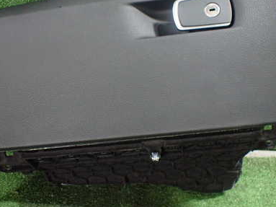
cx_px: 117
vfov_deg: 30.8
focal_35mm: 47
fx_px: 375
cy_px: 95
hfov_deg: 40.3
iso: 800
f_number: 2.3
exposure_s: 1/40
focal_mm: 5.4
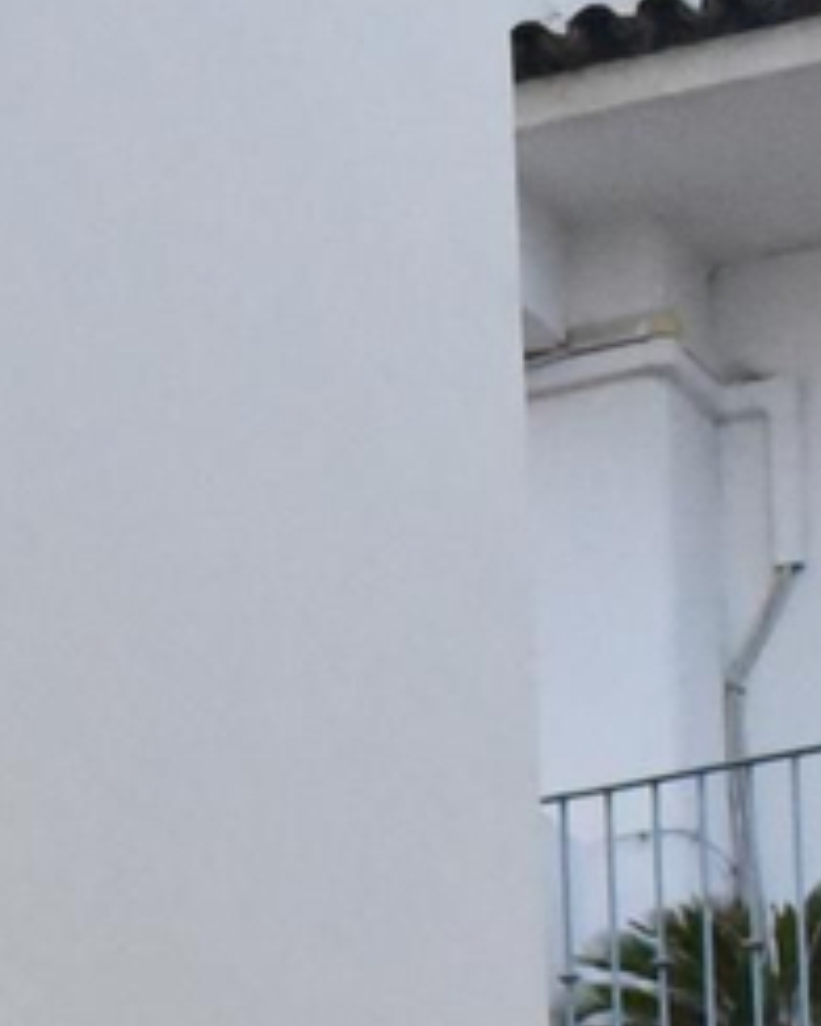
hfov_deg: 4.7
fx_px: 9325
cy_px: 2211
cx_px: -1935
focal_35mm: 307
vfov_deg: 6.1
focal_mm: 50
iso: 12800
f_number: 4
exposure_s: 1/250
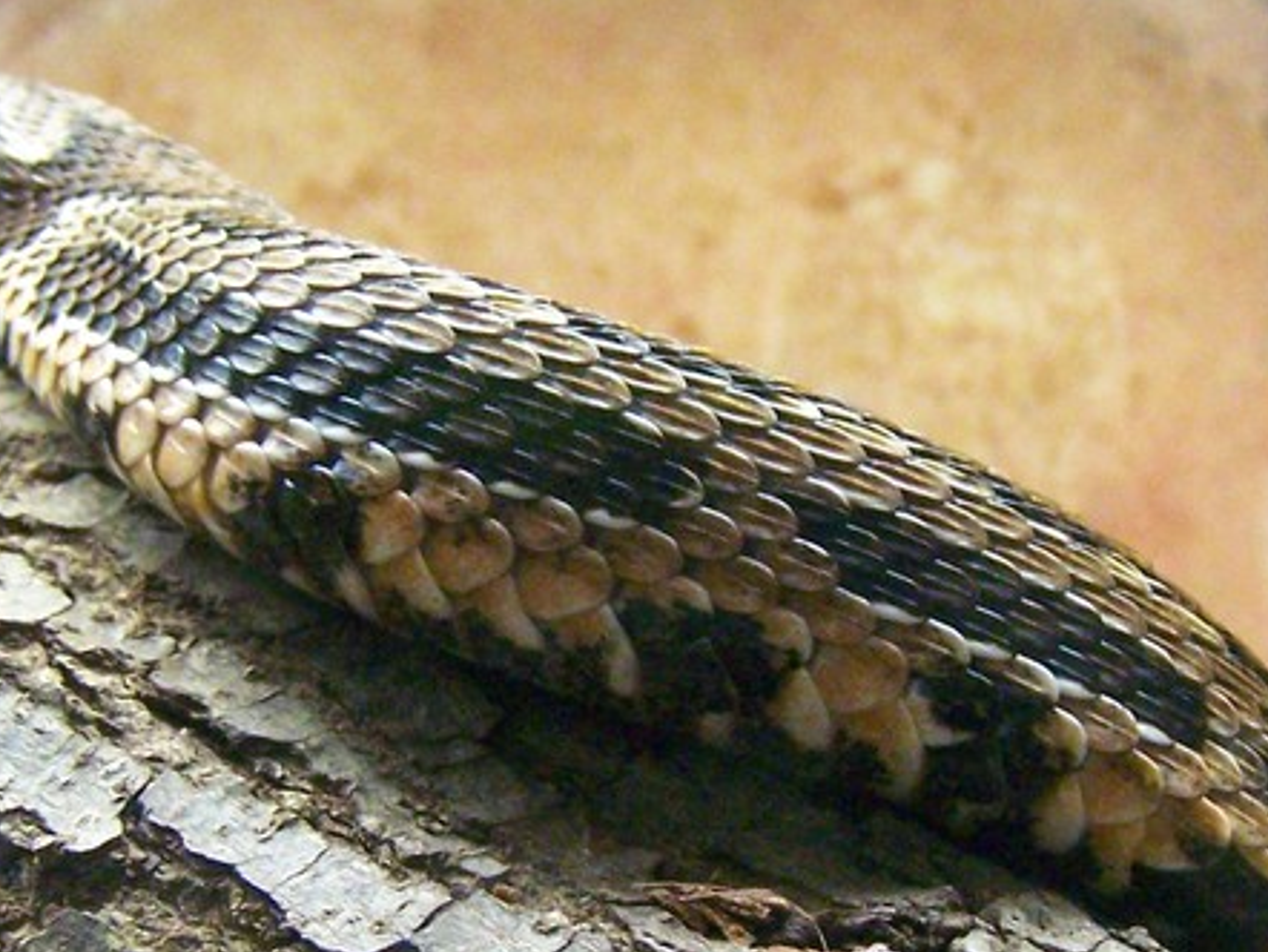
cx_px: 734
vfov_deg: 13.5
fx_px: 4032
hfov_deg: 17.9
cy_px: 638
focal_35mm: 110
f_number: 3.2
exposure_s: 1/20
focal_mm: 6.3
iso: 400
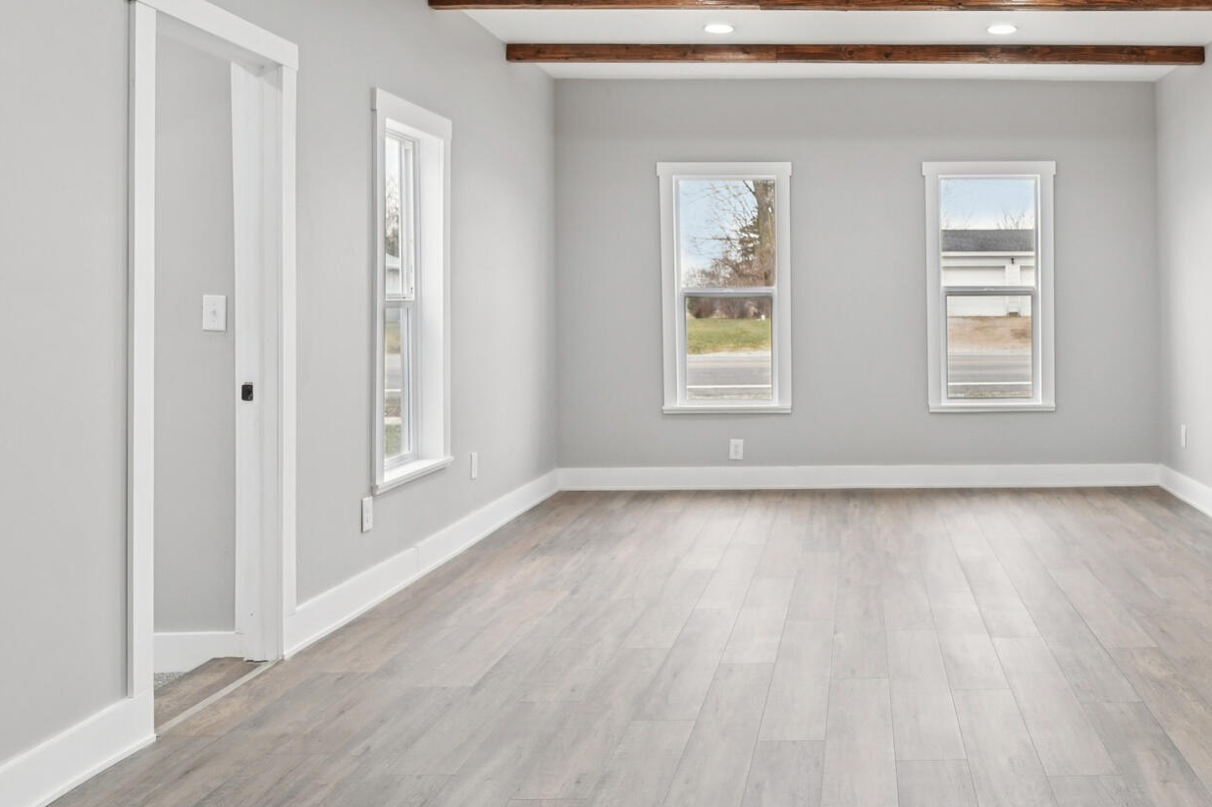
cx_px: 880
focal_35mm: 34
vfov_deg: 38.7
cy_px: 317
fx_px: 1144
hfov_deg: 53.7
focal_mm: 14
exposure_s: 1/45
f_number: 4
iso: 400
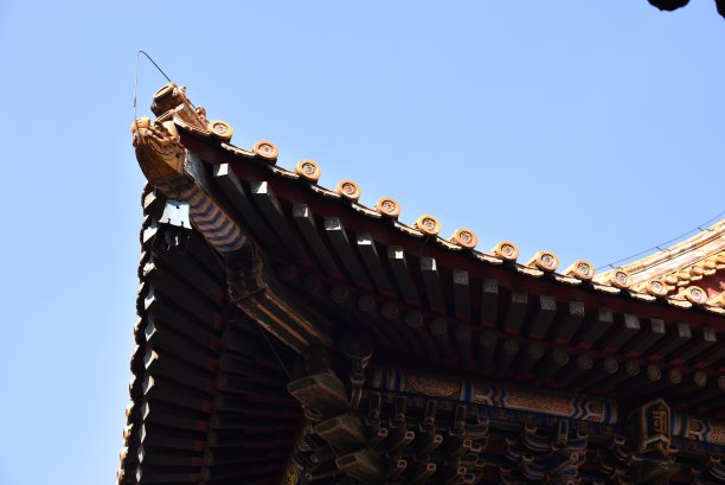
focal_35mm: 50
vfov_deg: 27.0
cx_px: 362
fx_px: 1008
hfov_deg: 39.6
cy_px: 242
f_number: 5.6
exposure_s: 1/160
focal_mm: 50
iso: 100
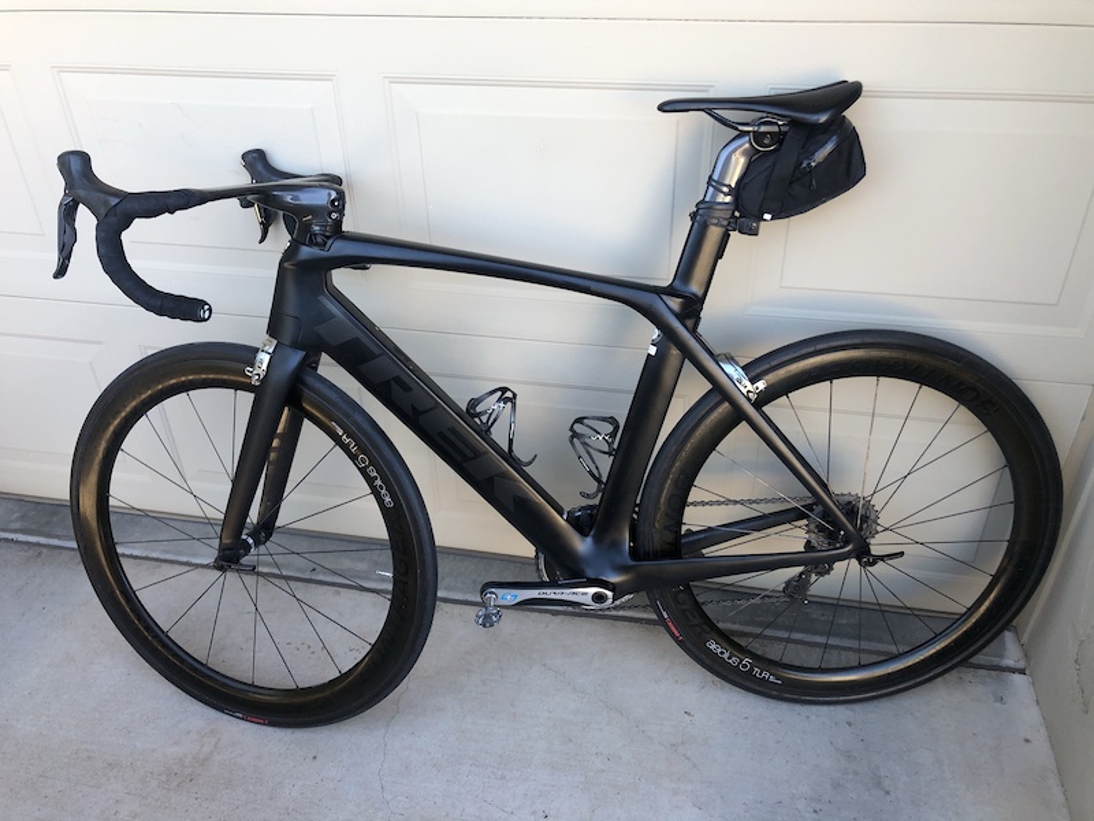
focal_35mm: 28
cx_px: 547
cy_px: 410
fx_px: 885
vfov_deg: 49.7
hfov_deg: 63.4
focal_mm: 3.99
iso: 40
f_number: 1.8
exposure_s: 1/120
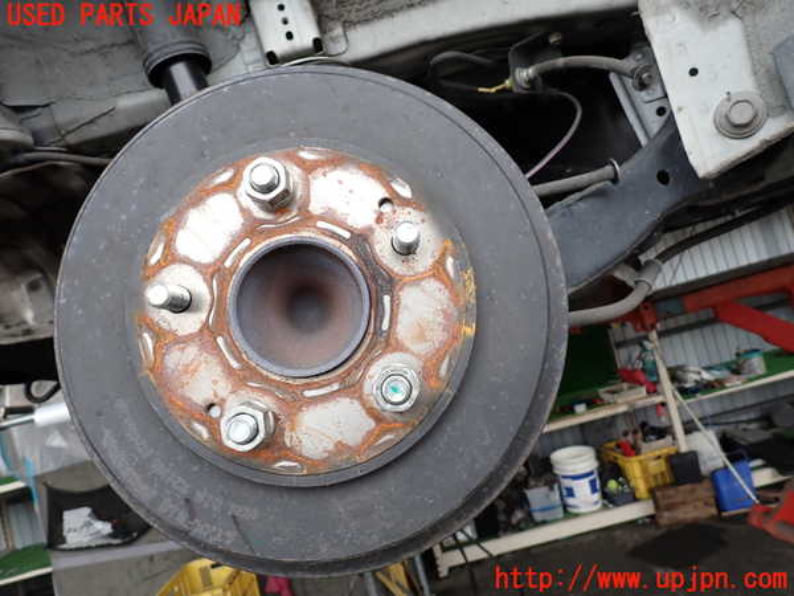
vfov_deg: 54.9
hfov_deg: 69.4
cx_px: 397
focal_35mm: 25
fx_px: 573
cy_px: 298
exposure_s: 1/125
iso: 100
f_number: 2.8
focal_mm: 4.5
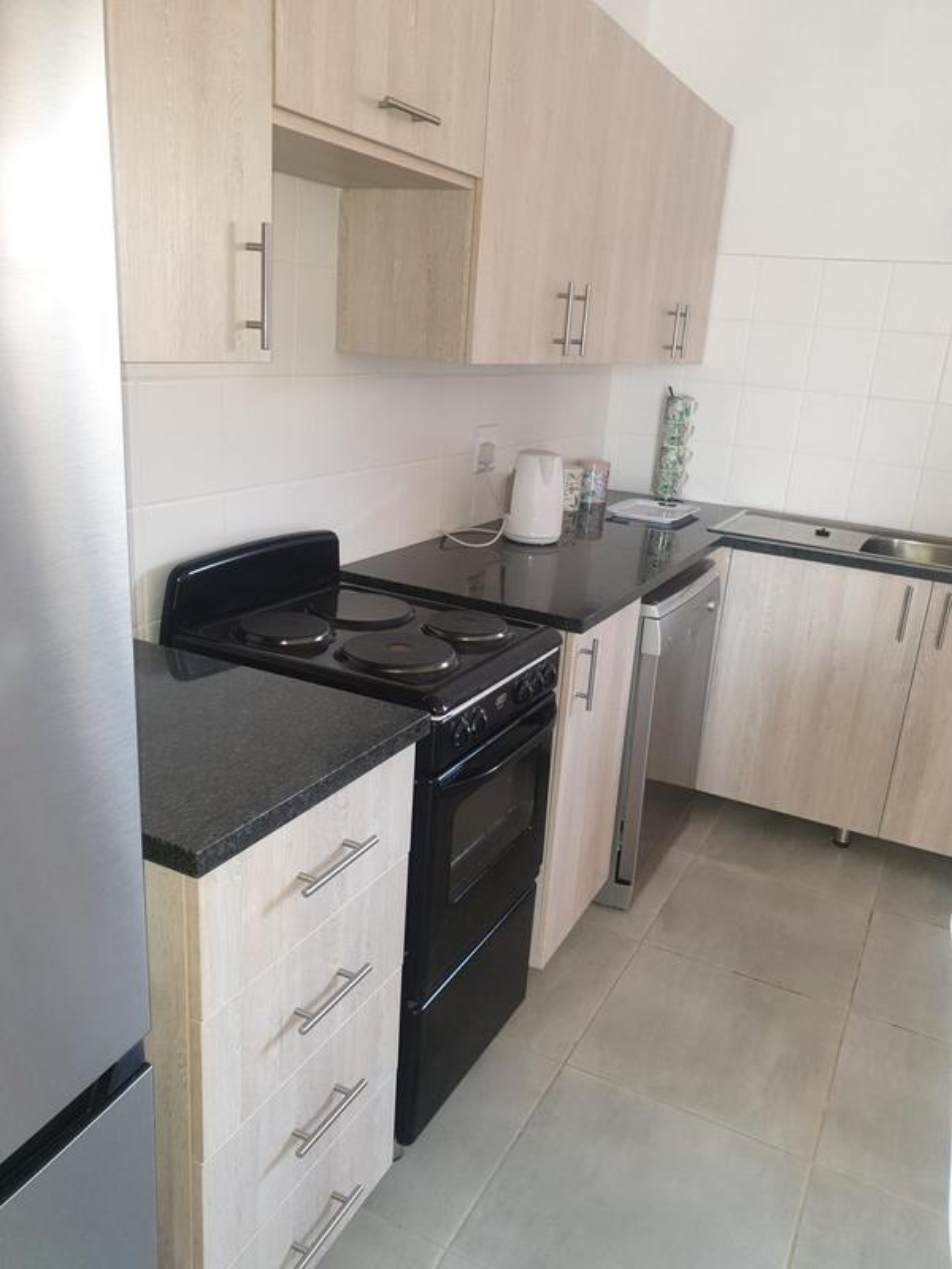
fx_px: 953
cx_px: 476
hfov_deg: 53.1
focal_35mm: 26
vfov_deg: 67.3
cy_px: 634
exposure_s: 1/24
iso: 125
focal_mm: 4.3
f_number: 2.4
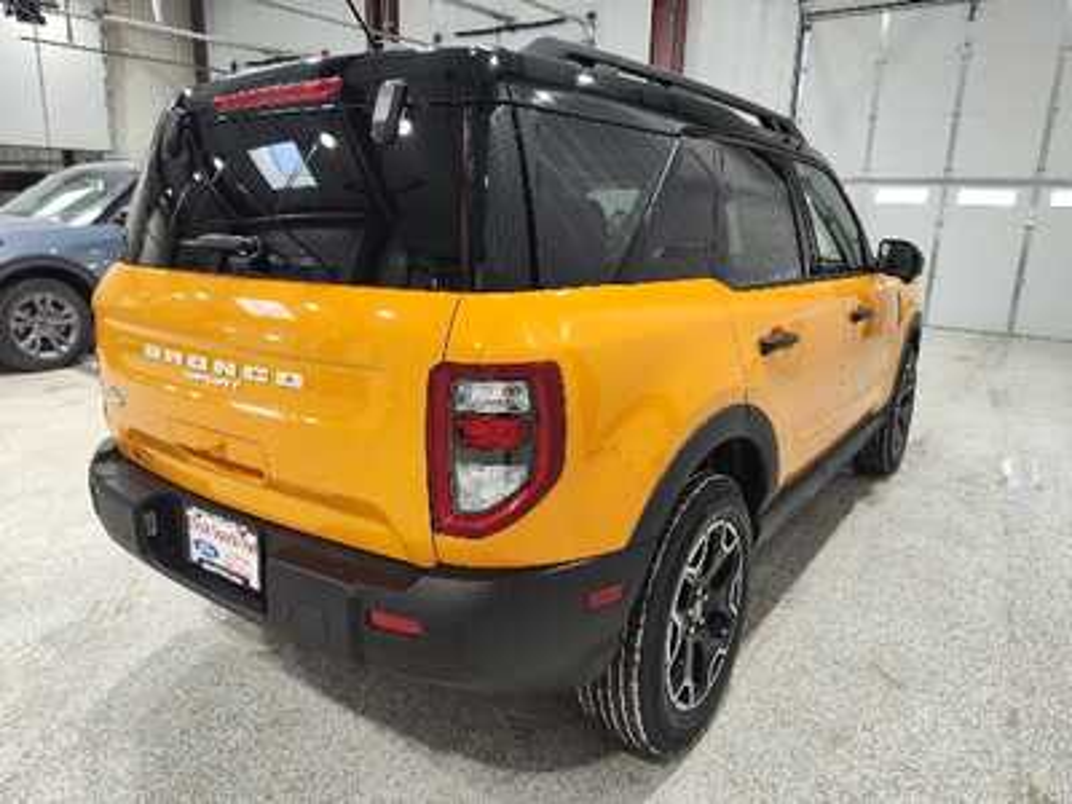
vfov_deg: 58.9
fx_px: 712
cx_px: 536
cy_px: 402
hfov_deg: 73.9
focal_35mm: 23
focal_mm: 5.56
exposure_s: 1/120
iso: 163
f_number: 1.8
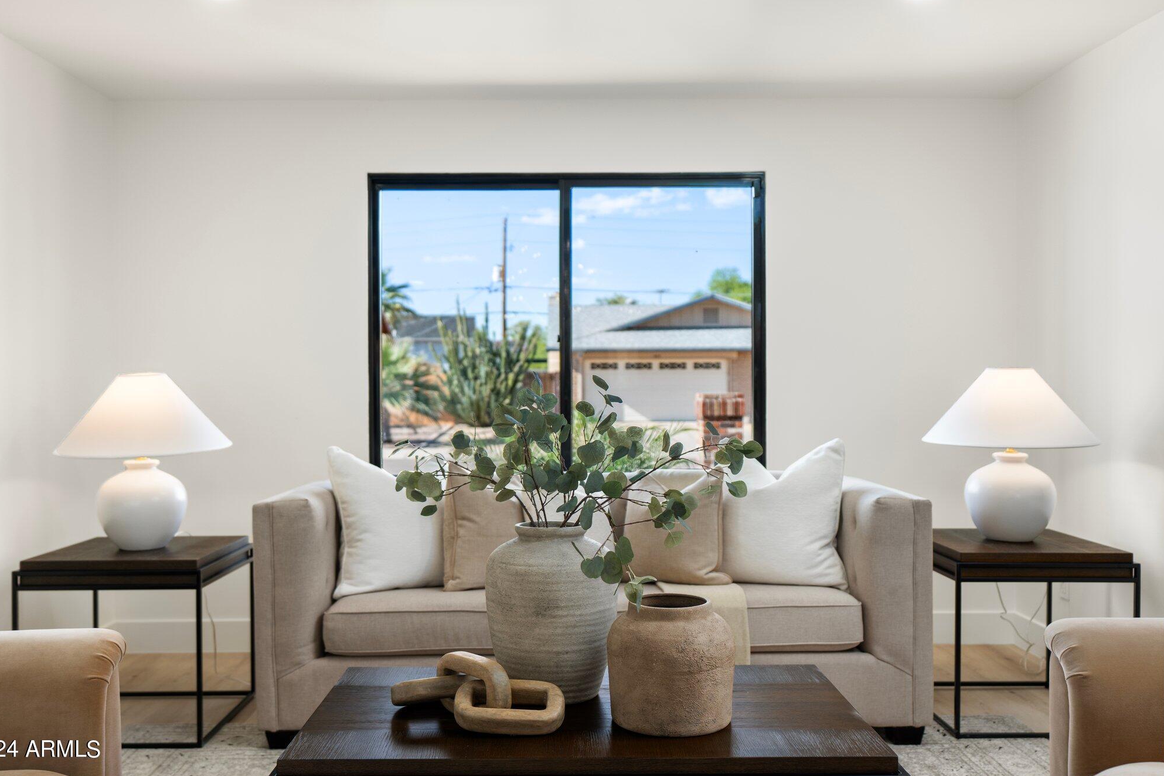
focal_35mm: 33
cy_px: 385
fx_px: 1067
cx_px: 566
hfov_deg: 57.2
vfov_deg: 40.0
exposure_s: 1/60
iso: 1000
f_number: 2.8
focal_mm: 32
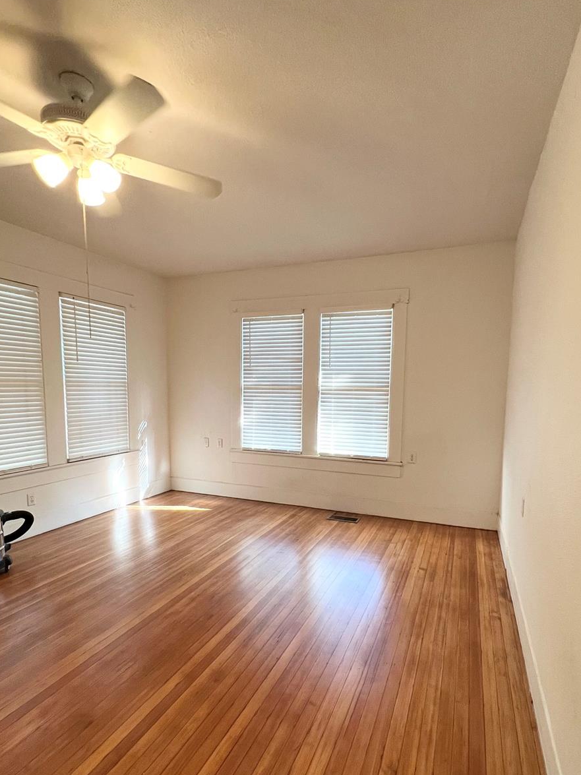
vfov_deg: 90.6
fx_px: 381
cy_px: 434
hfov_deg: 74.6
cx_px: 311
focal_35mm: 17
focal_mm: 1.57
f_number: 1.8
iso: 250
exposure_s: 1/120
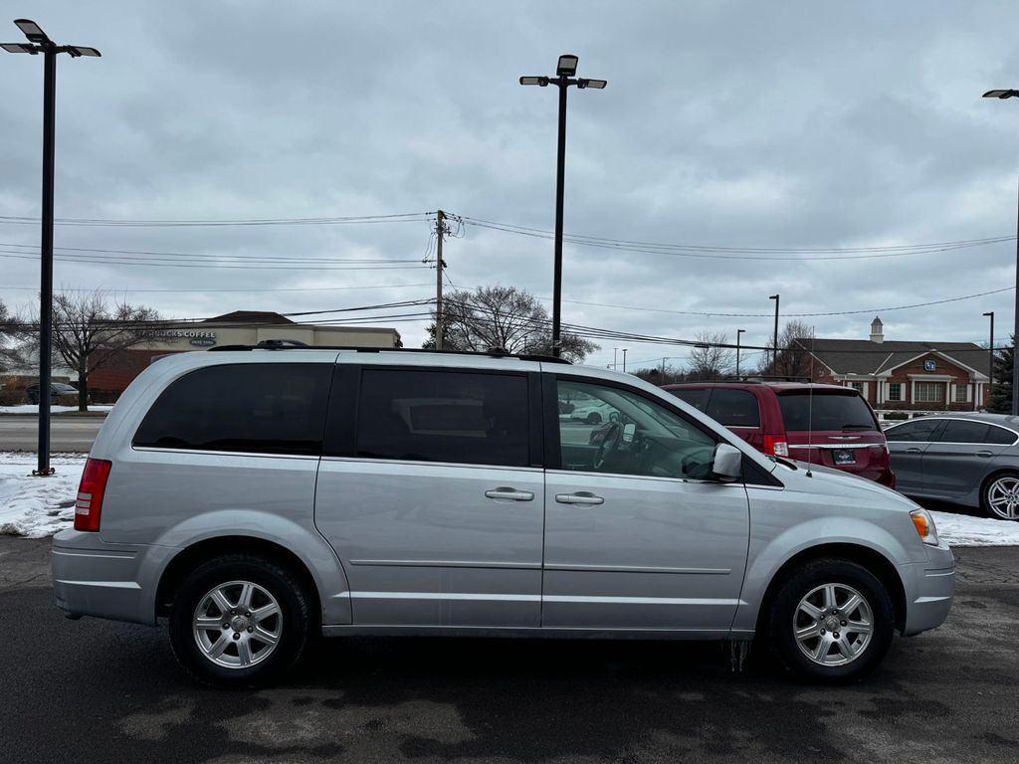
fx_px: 706
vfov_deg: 56.8
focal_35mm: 24
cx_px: 510
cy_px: 382
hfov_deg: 71.6
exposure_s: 1/1923
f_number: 1.78
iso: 80
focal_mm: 6.76
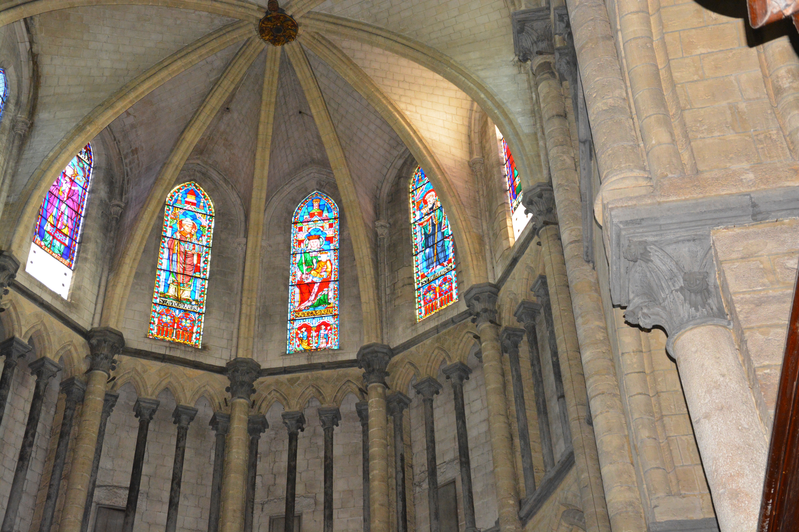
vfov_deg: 26.5
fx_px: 1132
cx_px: 400
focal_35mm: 51
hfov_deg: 38.9
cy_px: 266
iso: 2000
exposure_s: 1/60
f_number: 4.2
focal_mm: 34
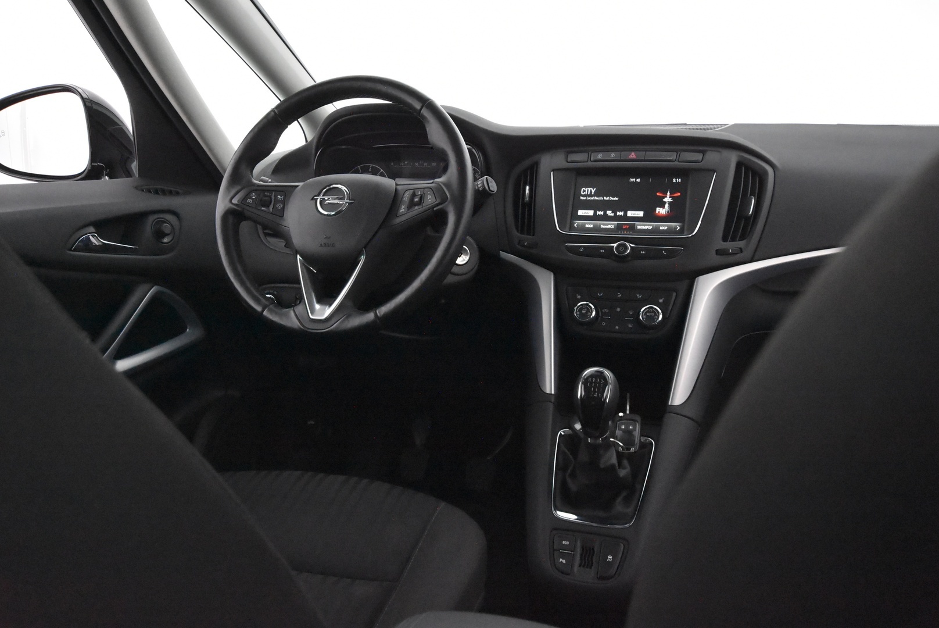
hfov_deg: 61.9
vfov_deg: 43.7
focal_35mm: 30
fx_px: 783
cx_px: 470
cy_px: 314
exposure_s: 1/60
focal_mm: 20
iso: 10000
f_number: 5.6
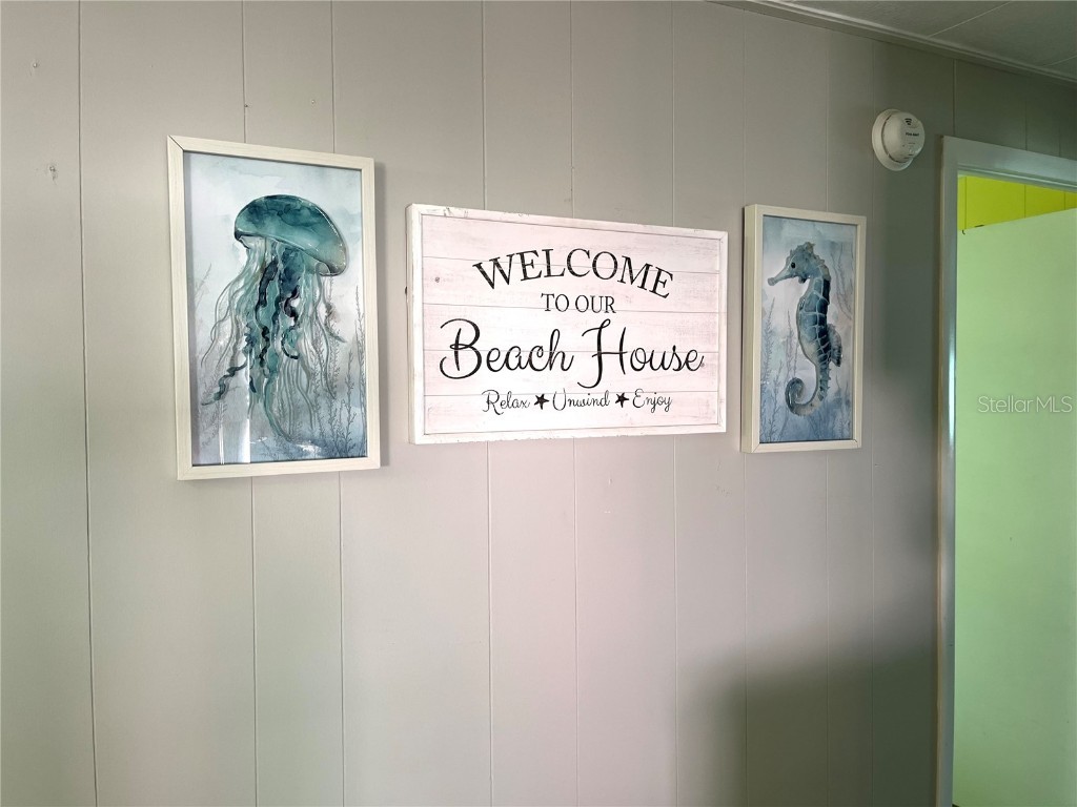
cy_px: 404
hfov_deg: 67.3
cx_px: 538
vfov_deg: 53.1
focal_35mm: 26
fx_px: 809
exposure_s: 1/60
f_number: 1.6
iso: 64
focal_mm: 5.1
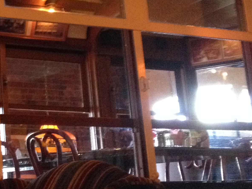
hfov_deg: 18.7
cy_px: 46
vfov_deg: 15.3
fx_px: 699
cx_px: -91
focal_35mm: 96
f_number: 2.4
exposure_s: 1/15
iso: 500
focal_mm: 4.28
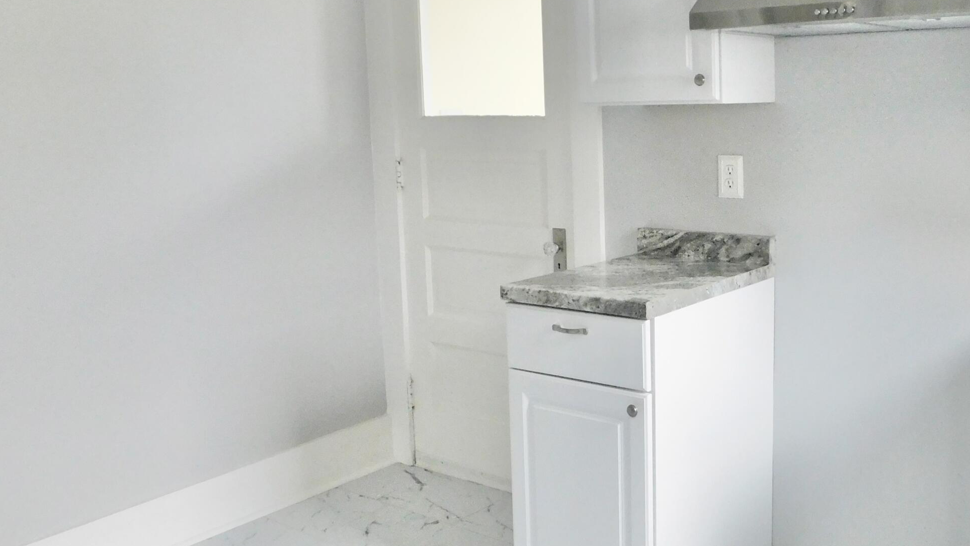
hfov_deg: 50.3
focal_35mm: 39
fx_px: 1003
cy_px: 229
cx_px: 681
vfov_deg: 30.4
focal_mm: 4
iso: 400
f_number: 3
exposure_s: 1/200
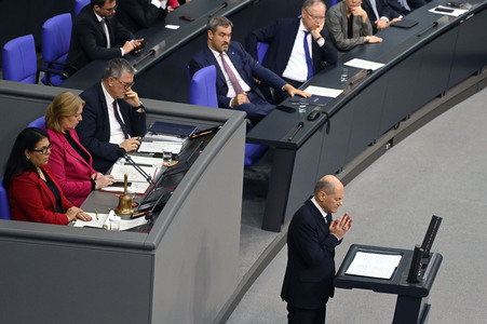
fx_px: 2974
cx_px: 244
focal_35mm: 220
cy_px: 162
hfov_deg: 9.4
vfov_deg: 6.2
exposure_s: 1/500
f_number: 5.6
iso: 10000
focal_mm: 220
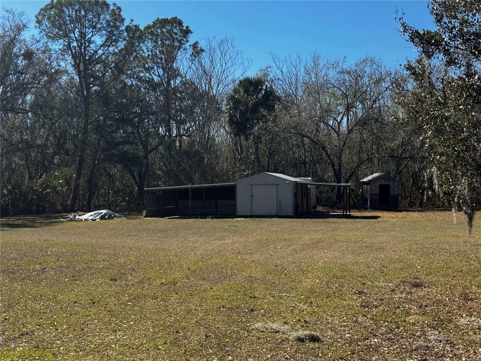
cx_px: 240
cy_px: 180
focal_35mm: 48
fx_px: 667
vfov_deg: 30.3
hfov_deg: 39.7
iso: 64
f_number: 1.78
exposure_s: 1/3610
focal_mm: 6.76
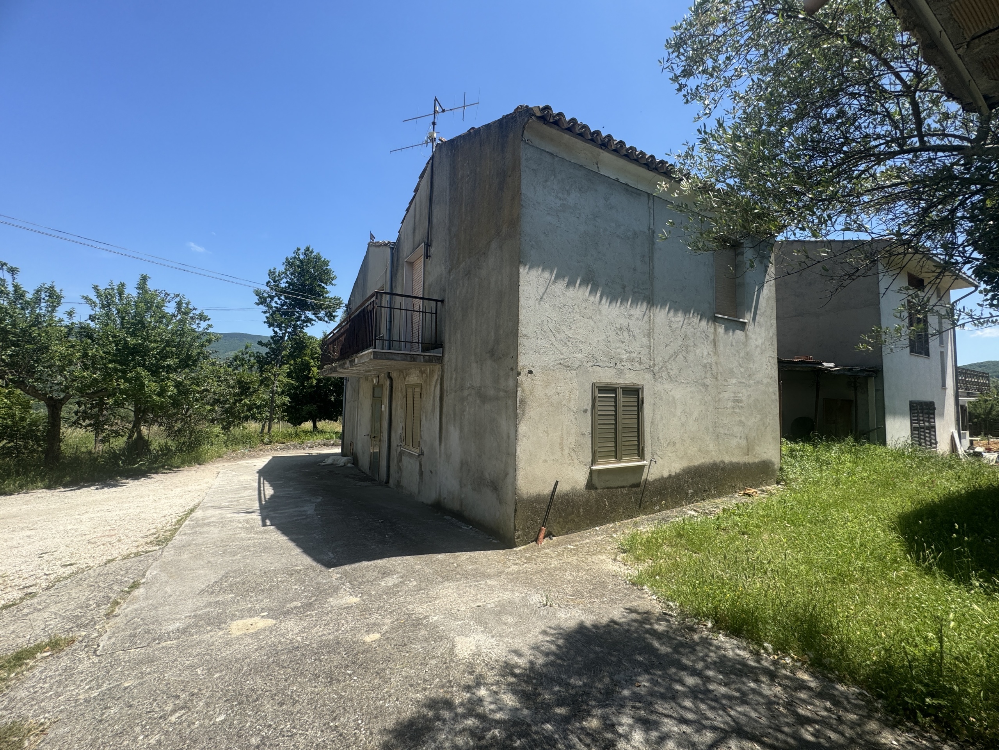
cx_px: 500
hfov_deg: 102.1
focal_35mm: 14
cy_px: 375
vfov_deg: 85.7
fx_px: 404
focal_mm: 2.22
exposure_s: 1/956
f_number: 2.2
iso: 40
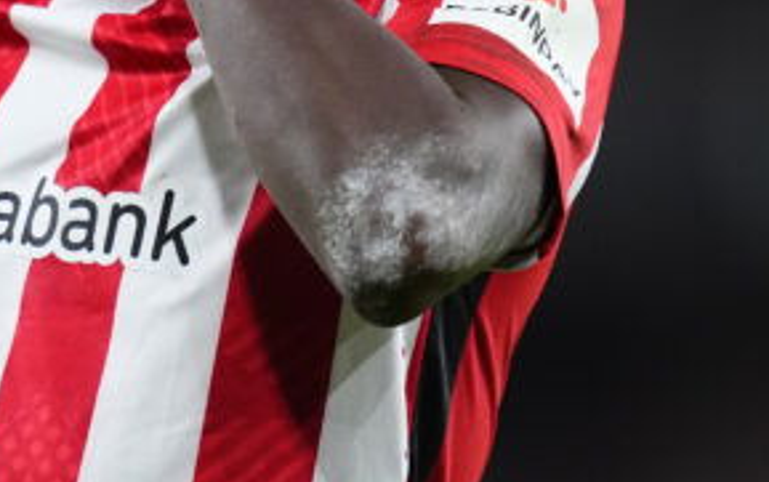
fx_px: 22710
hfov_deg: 1.9
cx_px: 13
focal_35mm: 1083
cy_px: -130
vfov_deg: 1.2
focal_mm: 400
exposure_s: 1/1600
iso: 3200
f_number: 2.8
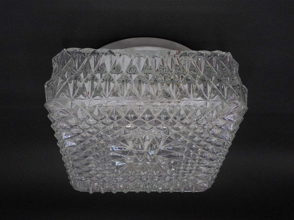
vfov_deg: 41.8
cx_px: 147
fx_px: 289
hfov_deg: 54.0
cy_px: 110
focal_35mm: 34
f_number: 4
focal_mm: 6.1
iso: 100
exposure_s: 1/320
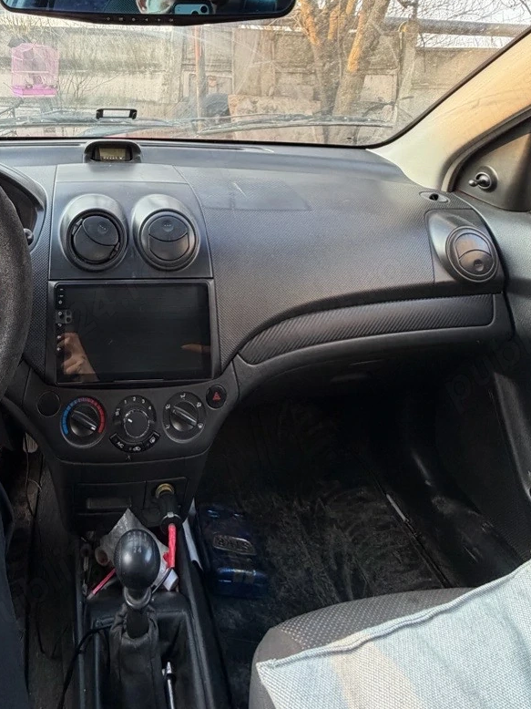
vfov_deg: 64.5
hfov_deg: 54.0
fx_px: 491
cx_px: 129
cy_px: 129
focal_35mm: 24
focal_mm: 2.22
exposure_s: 1/121
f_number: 2.2
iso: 160
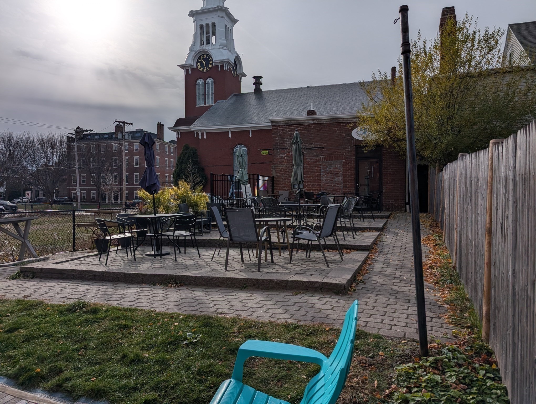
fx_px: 372
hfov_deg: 71.5
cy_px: 202
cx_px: 268
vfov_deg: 56.9
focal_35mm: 24
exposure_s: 1/4545
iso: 21
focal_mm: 6.9
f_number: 1.68
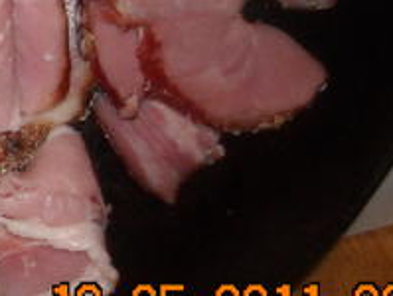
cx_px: -322
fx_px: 1797
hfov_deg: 11.5
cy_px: -220
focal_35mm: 158
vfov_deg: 9.0
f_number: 2.8
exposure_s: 1/60
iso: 200
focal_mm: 5.7
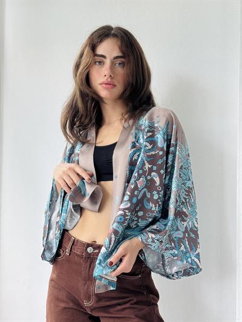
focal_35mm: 48
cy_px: 161
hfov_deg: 30.3
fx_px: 447
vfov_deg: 39.6
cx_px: 121
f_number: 1.78
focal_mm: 6.76
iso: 80
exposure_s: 1/140
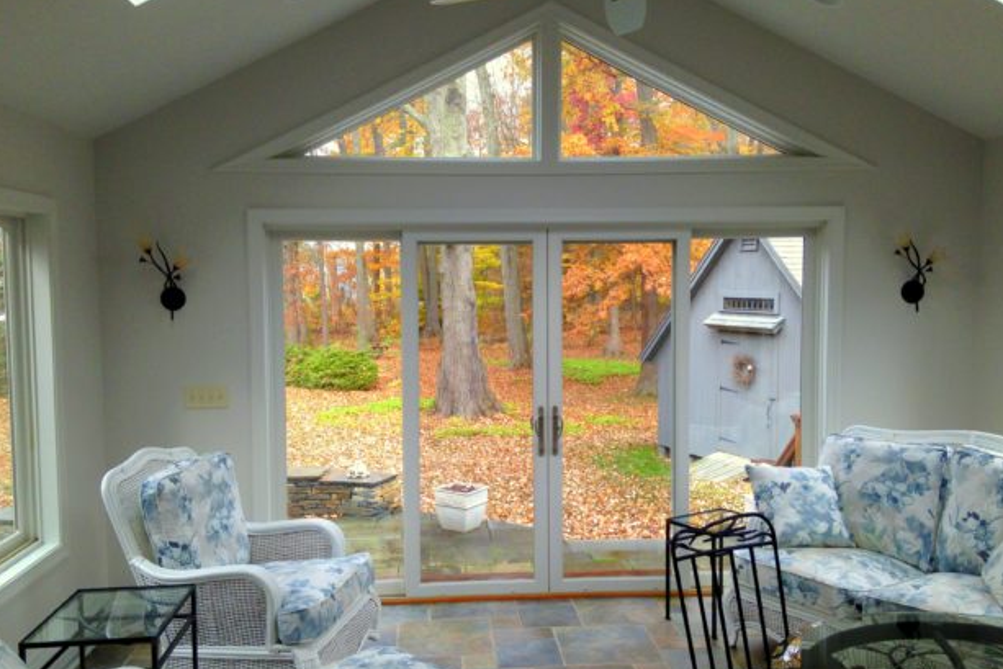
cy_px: 341
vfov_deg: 37.9
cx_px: 502
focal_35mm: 35
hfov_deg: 54.4
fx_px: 975
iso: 64
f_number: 2.4
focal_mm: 4.12
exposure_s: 1/120
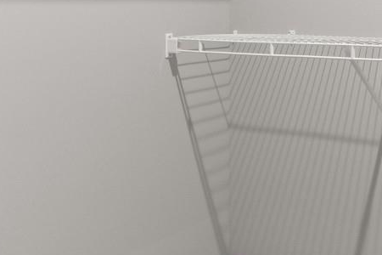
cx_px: 404
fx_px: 573
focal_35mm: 54
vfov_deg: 24.0
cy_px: 5
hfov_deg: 33.0
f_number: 4.5
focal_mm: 10
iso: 100
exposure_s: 1/2
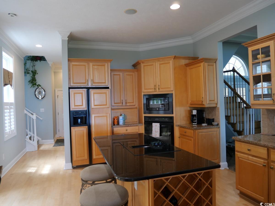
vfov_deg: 56.8
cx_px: 138
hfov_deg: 71.6
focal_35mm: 24
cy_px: 103
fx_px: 191
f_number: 3.5
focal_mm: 12
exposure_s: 1/60
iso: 640
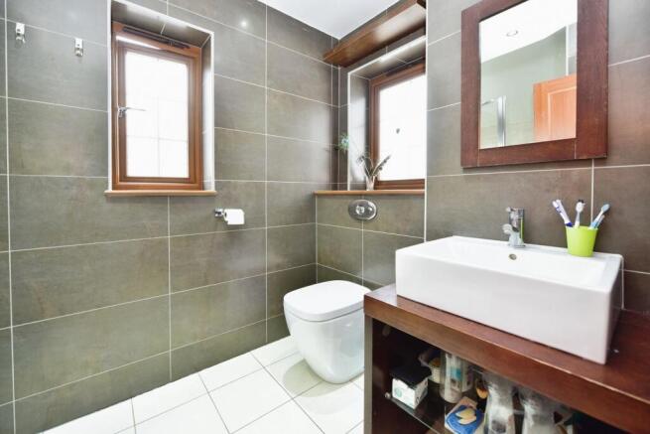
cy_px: 217
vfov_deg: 81.2
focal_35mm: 14
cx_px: 325
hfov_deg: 104.2
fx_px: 253
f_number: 3.3
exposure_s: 1/45
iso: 400
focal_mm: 14
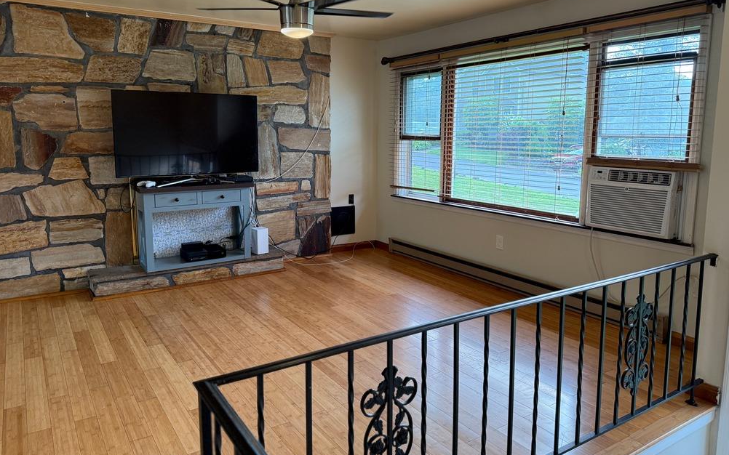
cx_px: 368
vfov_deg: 47.5
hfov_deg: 70.4
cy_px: 198
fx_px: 516
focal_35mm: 26
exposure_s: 1/120
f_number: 1.78
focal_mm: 6.76
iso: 250
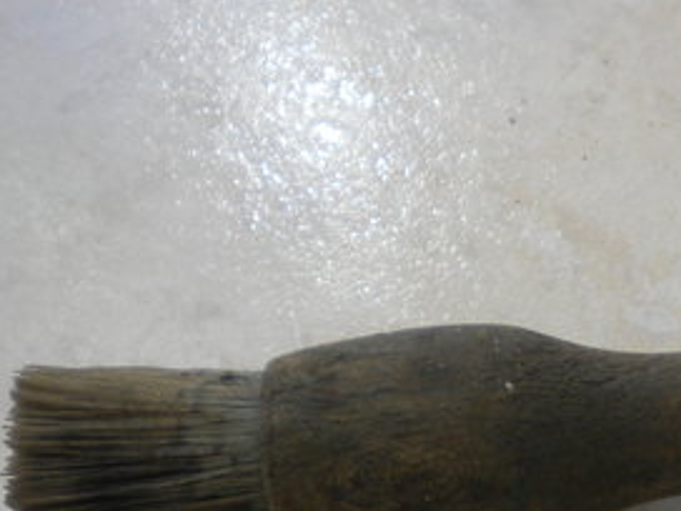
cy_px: 457
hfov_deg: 20.8
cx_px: 736
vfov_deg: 16.2
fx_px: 1771
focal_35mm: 90
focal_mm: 6.3
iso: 80
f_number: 3.1
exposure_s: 1/230
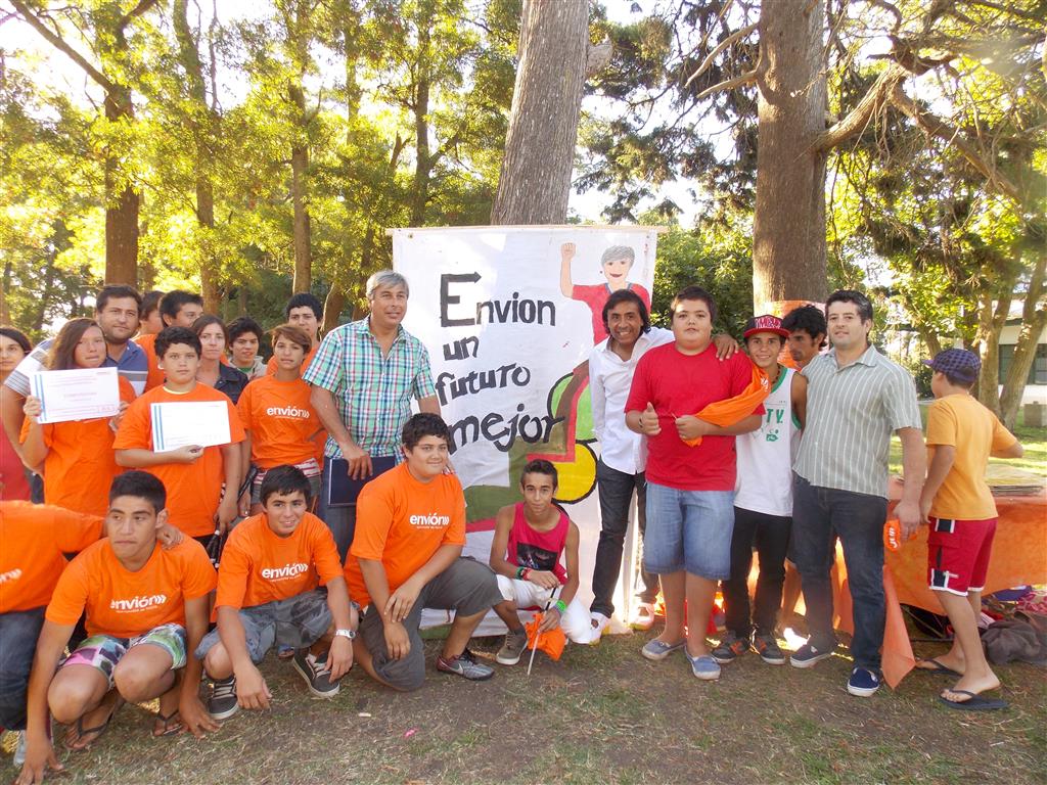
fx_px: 696
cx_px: 524
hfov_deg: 73.9
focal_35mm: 23
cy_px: 392
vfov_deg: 58.9
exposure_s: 1/50
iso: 80
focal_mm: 4
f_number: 3.1
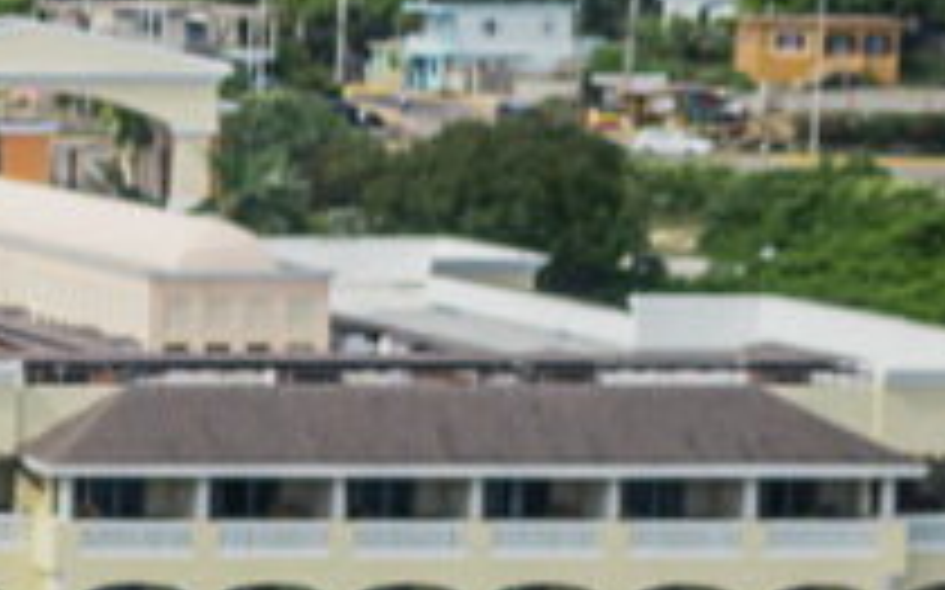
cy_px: 790
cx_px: -1976
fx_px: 5380
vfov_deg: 6.2
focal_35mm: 209
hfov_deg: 8.3
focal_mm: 10.26
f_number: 4.5
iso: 100
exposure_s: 1/100
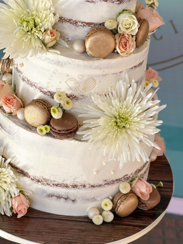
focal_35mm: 77
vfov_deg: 25.3
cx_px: 92
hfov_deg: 19.1
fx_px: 543
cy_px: 122
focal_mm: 9
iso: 20
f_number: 2.8
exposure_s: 1/133
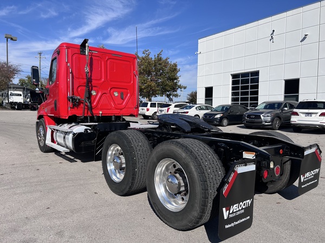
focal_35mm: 26
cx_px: 162
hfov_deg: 67.3
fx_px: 244
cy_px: 122
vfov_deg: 53.1
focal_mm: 5.7
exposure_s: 1/5587
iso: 50
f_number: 1.5
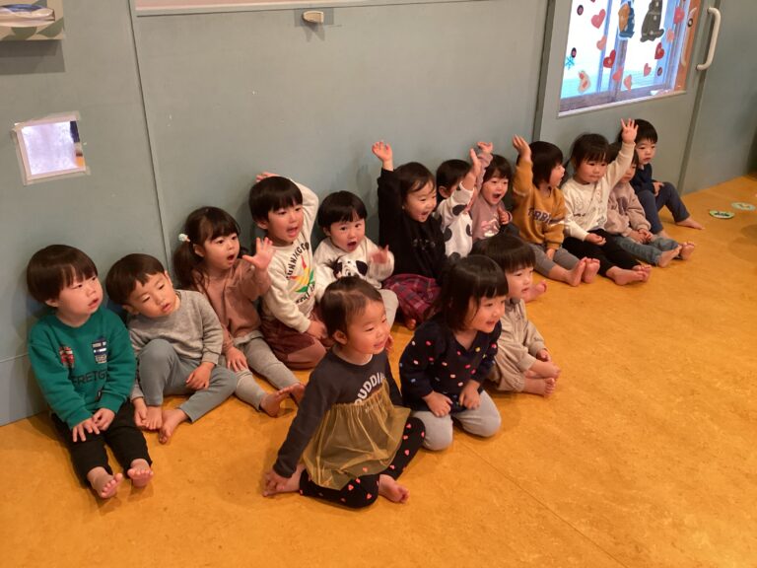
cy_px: 284
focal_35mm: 31
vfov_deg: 45.4
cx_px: 378
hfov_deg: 58.4
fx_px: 678
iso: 320
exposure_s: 1/33
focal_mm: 3.3
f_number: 2.4
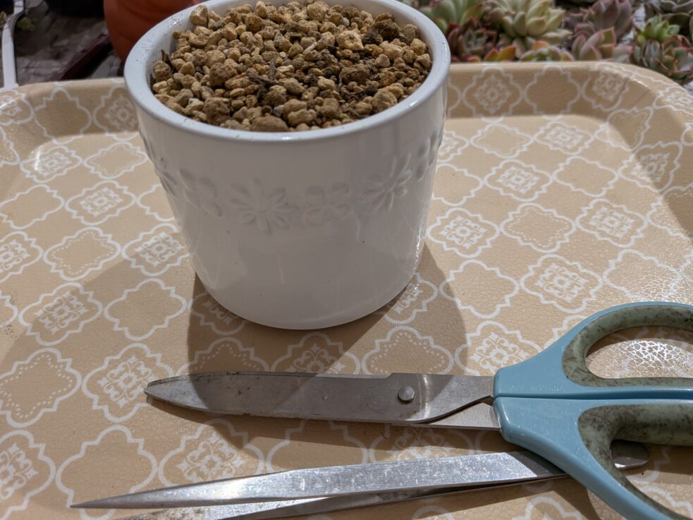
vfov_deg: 54.9
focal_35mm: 25
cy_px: 269
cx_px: 344
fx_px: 500
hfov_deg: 69.4
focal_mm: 4.53
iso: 34
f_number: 1.7
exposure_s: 1/180
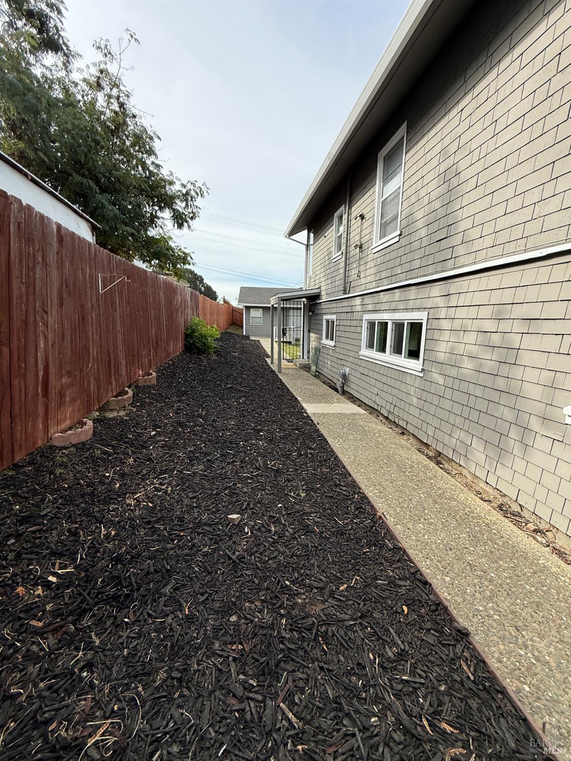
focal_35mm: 14
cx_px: 286
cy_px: 380
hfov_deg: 85.7
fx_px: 308
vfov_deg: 102.1
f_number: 2.2
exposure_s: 1/864
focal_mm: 2.22
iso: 64
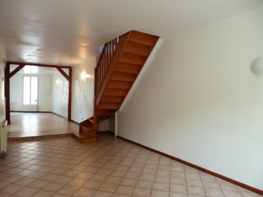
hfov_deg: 71.6
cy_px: 98
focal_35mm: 24
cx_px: 132
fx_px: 182
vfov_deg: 56.8
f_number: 2.5
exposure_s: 1/60
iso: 250
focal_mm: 4.3
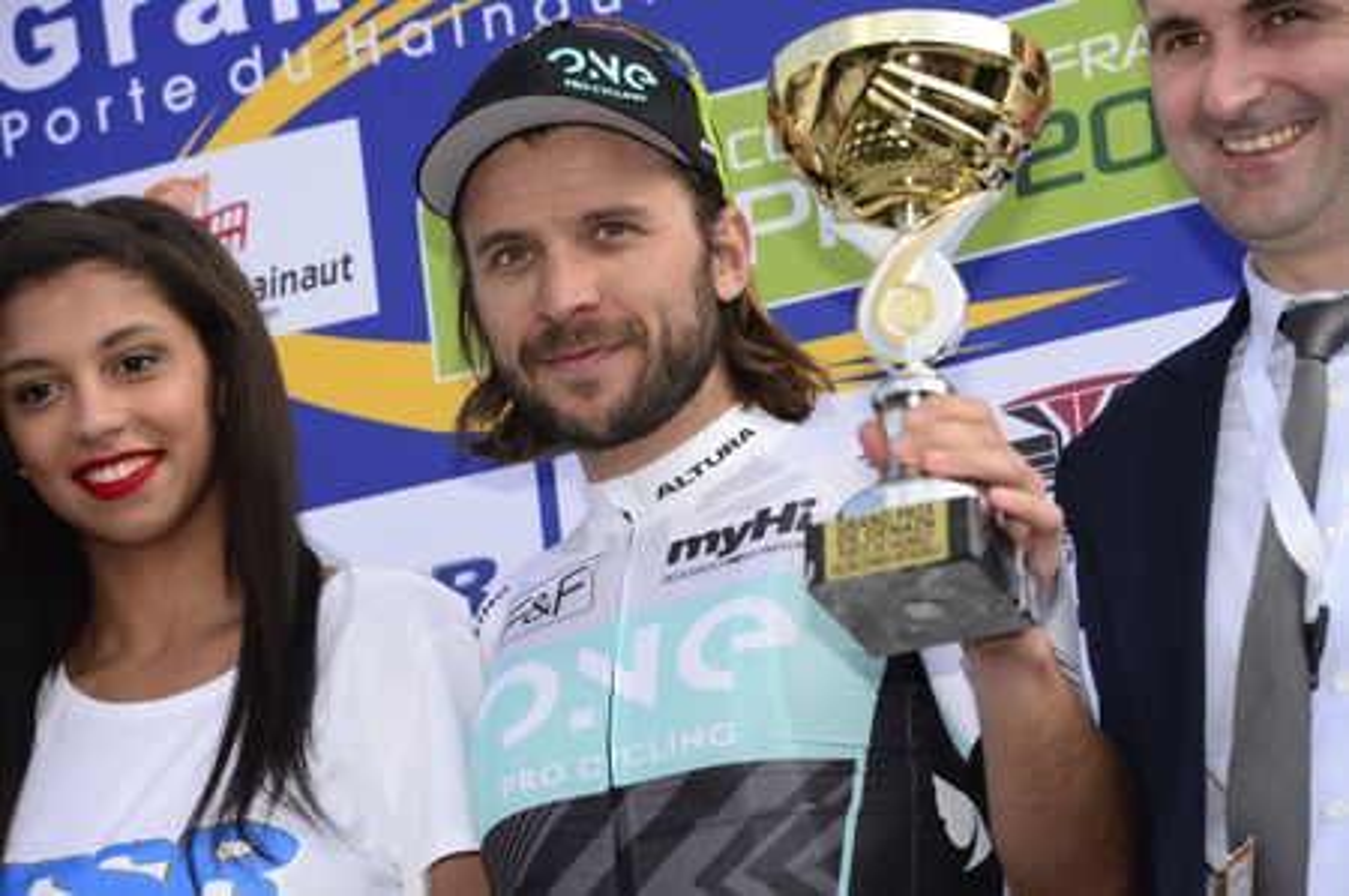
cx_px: 674
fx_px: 6550
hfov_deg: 11.8
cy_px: 448
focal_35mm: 175
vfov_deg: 7.8
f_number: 9
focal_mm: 175
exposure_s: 1/250
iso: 200
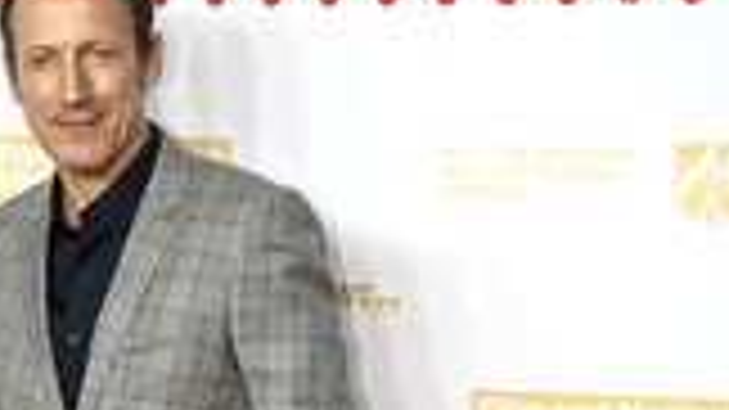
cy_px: 761
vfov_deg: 9.3
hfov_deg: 17.2
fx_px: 2396
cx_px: 189
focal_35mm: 124
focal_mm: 48
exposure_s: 1/500
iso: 800
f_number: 3.5
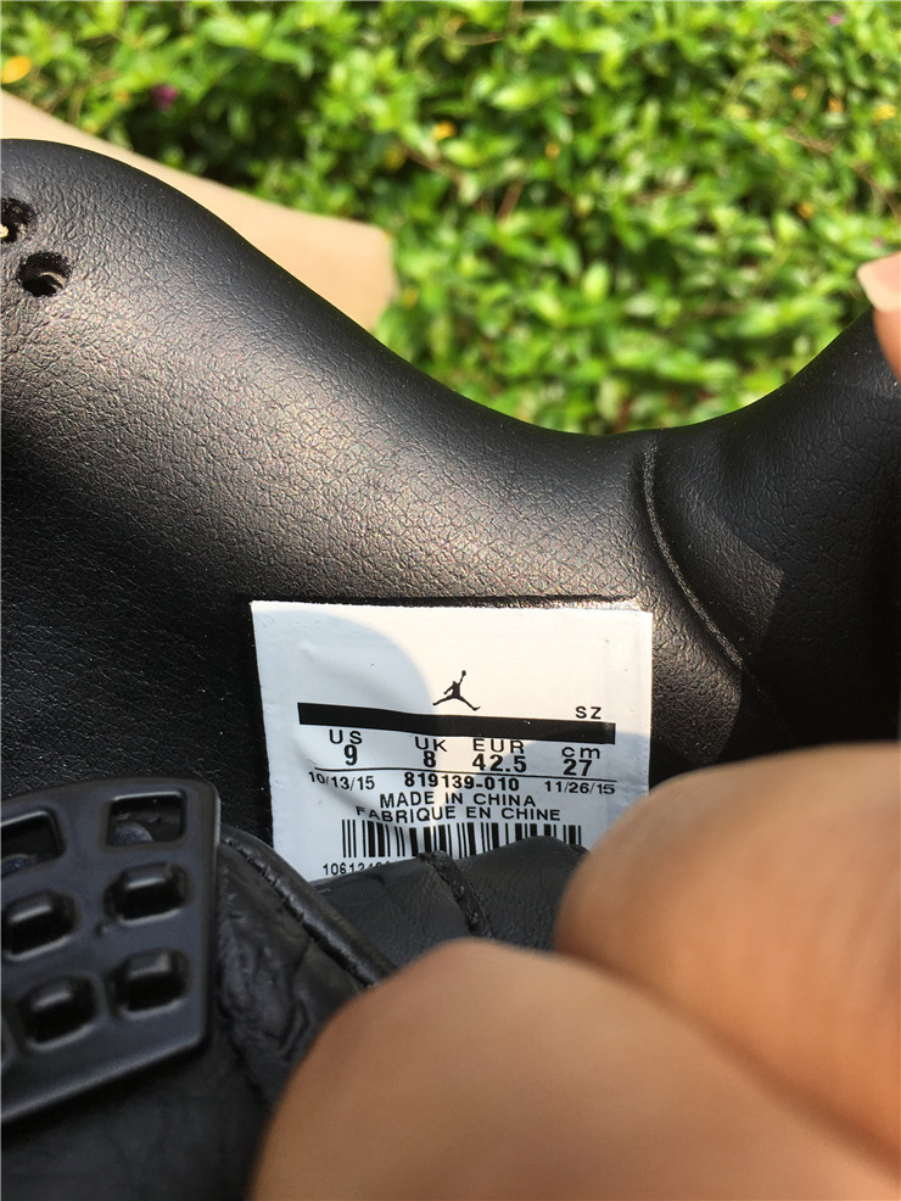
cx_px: 450
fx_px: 1006
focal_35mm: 29
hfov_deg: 48.2
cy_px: 600
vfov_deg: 61.6
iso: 25
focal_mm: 4.15
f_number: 2.2
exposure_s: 1/894
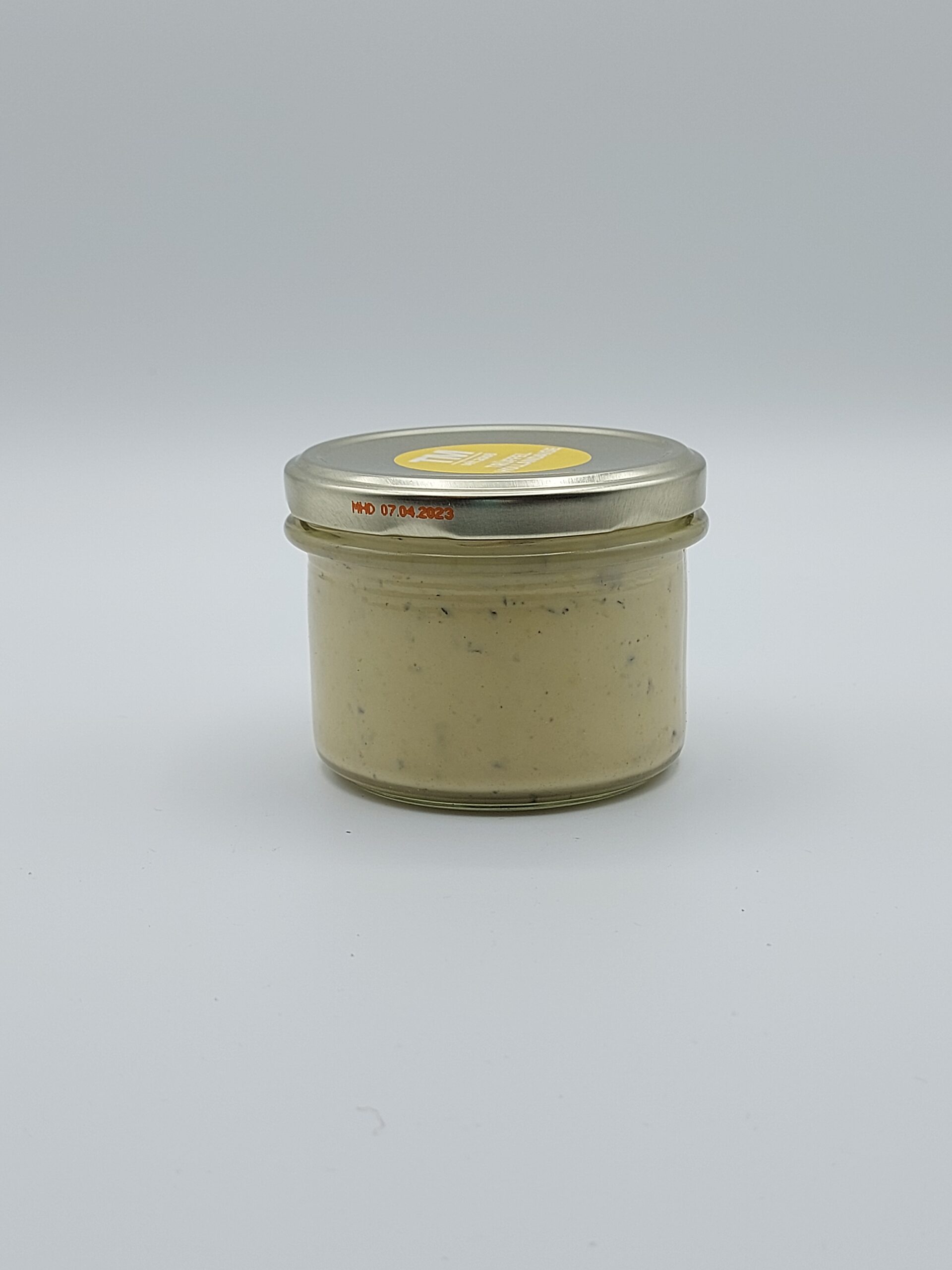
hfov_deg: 56.8
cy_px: 635
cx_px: 476
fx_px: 880
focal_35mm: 24
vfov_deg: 71.6
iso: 32
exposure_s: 1/399
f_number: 1.8
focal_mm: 5.23
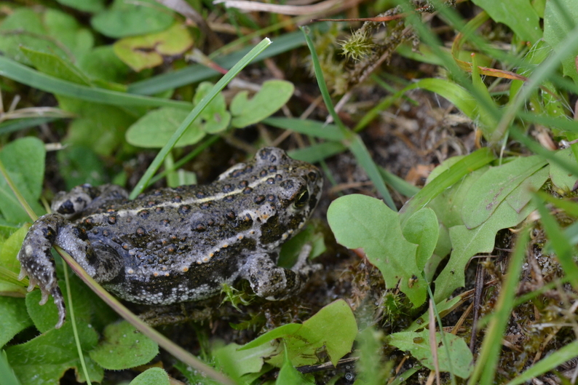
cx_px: 288
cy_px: 192
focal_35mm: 129
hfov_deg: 16.0
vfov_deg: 10.7
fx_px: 2063
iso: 800
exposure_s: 1/250
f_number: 11
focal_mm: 85
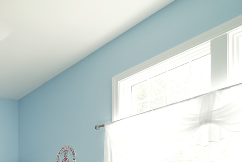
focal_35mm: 36
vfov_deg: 30.5
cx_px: -28
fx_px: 242
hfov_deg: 41.6
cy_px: 200
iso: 160
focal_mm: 12
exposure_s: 1/60
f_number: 4
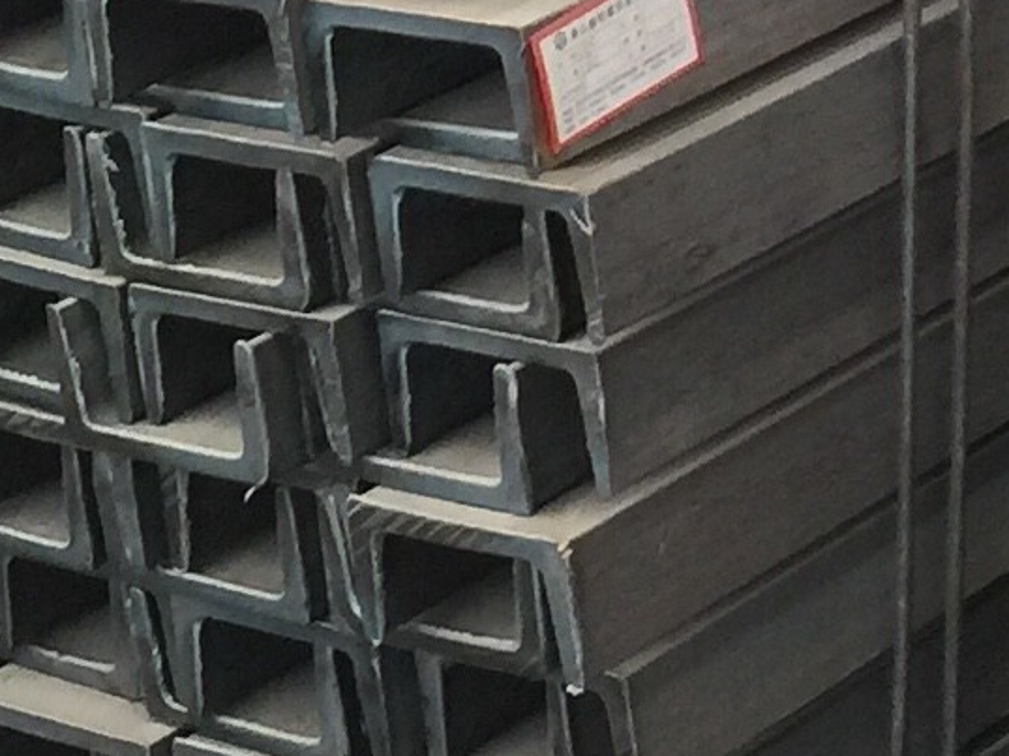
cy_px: -807
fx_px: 5128
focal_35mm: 176
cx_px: 1448
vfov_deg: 8.0
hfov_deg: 10.9
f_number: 2.2
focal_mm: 4.15
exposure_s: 1/15
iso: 40
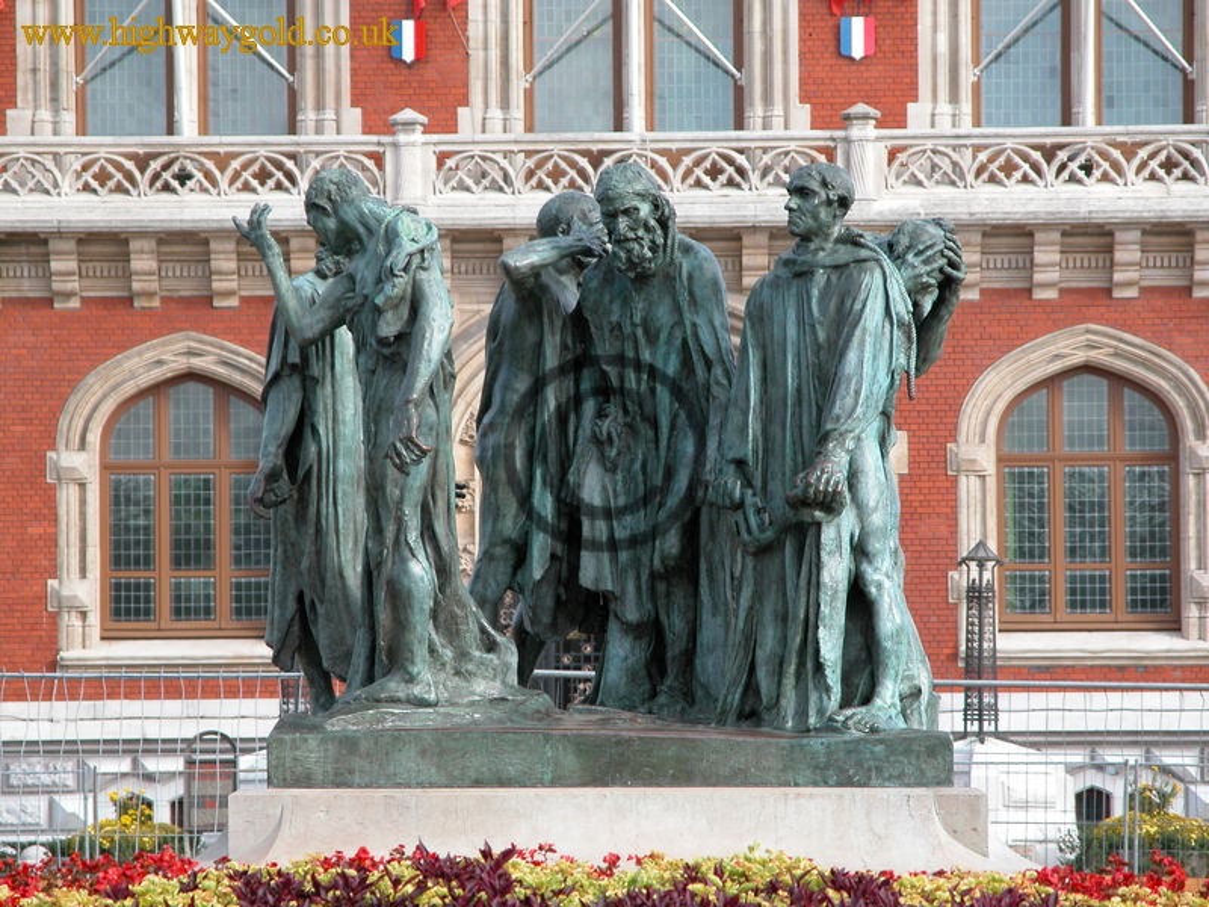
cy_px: 454
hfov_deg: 8.3
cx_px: 604
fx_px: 8347
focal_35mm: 239
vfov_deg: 6.2
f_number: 4.6
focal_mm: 61.5
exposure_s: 1/179
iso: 100
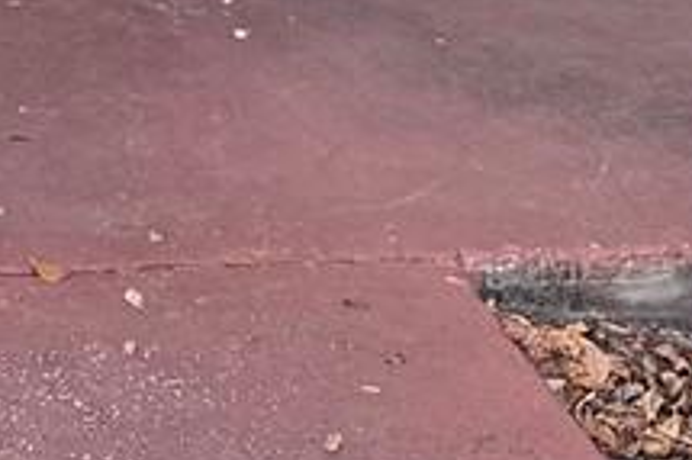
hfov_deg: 10.2
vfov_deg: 6.7
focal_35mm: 186
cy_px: -859
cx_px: -702
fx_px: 3572
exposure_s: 1/535
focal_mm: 6.76
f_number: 1.78
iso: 80
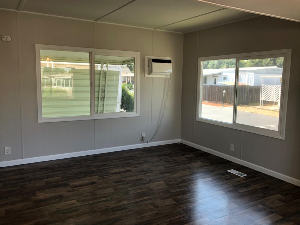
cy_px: 110
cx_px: 150
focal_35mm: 29
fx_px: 251
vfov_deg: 48.2
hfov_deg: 61.7
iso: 50
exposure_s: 1/120
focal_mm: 4
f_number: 1.8
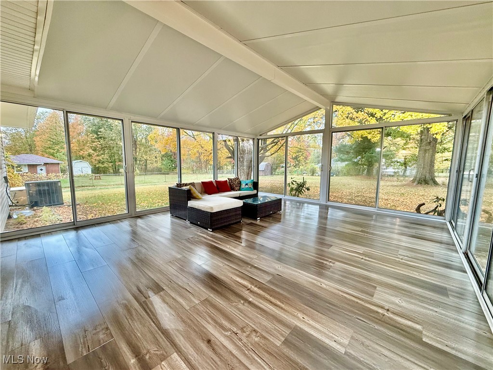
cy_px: 185
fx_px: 199
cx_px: 246
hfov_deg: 102.1
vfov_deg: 85.7
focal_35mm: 14
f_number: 2.2
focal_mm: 2.22
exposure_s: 1/120
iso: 250
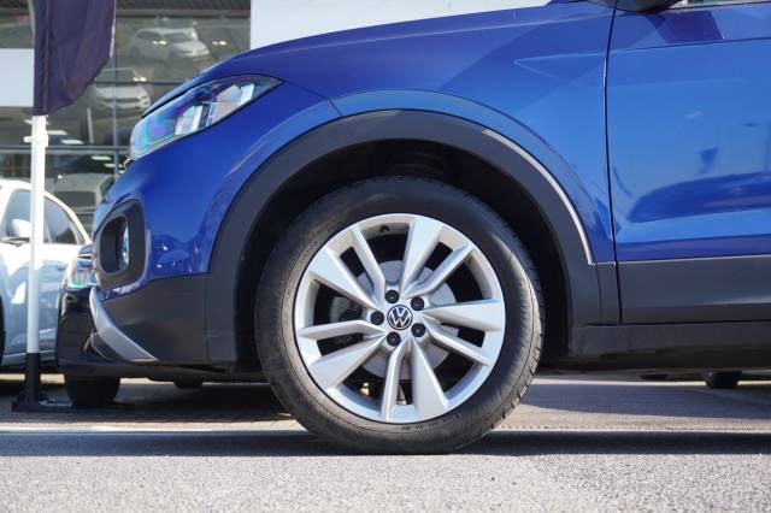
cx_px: 386
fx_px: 1124
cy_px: 256
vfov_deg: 25.7
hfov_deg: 37.9
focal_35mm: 52
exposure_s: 1/160
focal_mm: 35
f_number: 5.6
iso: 250
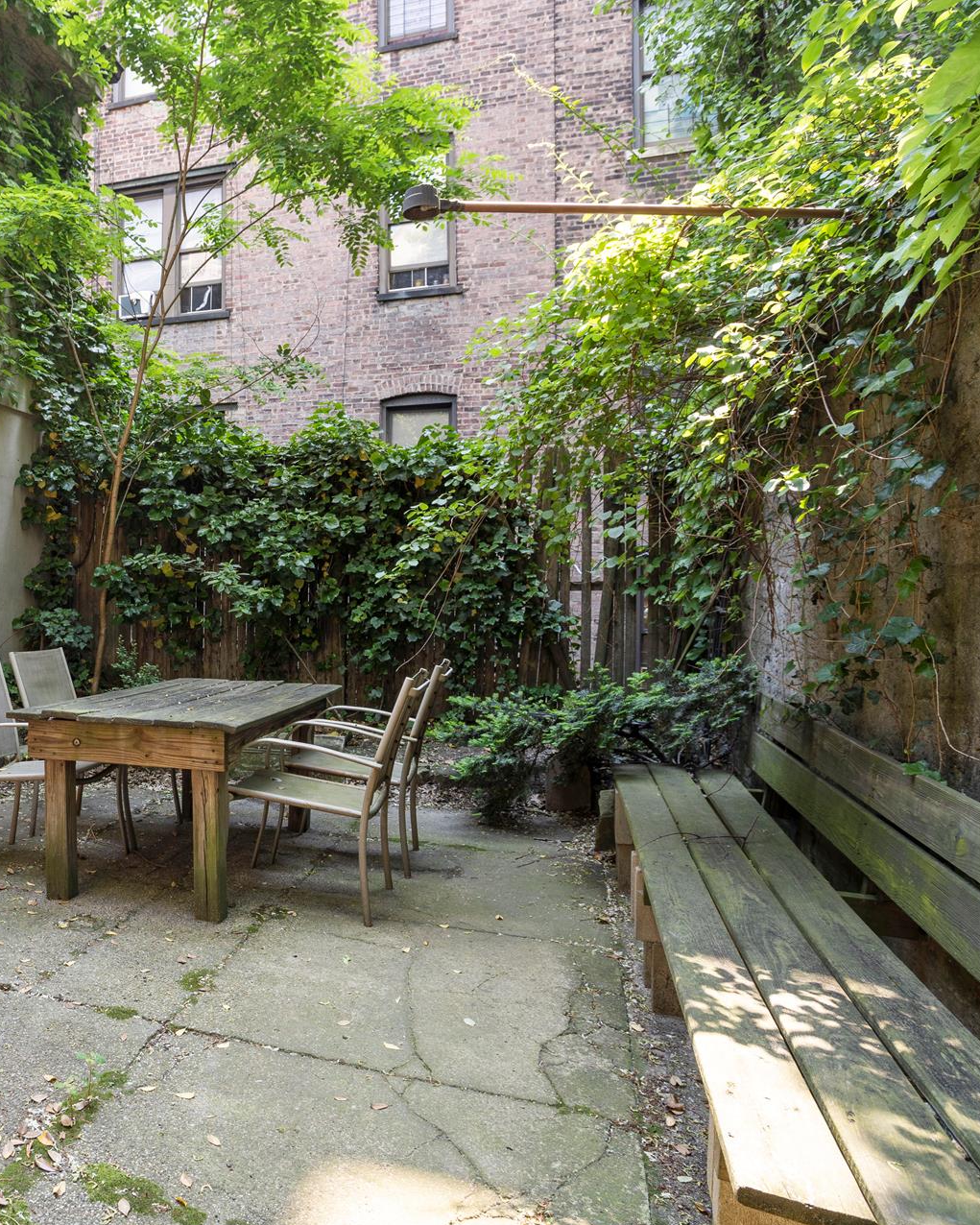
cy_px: 613
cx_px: 157
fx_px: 870
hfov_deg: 53.7
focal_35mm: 24
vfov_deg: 70.3
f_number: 8
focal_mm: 17
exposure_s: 1/13
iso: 100
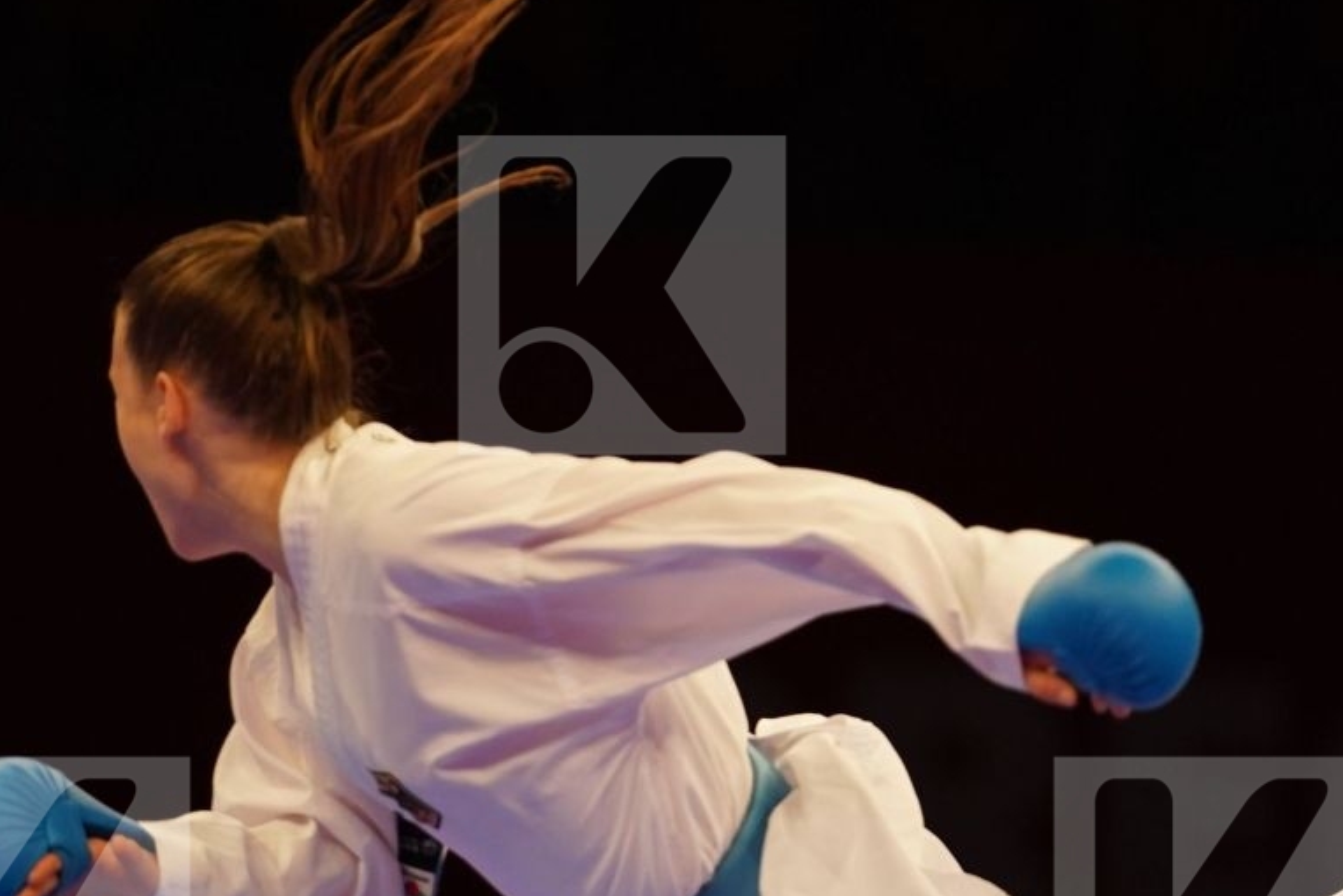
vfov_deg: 2.9
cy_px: 917
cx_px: 622
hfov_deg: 4.4
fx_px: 17577
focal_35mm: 471
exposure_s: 1/1000
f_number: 2.8
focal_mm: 200
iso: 2000
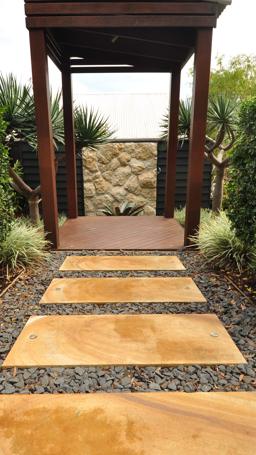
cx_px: 116
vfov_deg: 76.3
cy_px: 234
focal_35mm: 24
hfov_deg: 47.6
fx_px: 290
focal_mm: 10
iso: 200
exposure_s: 1/250
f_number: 5.6
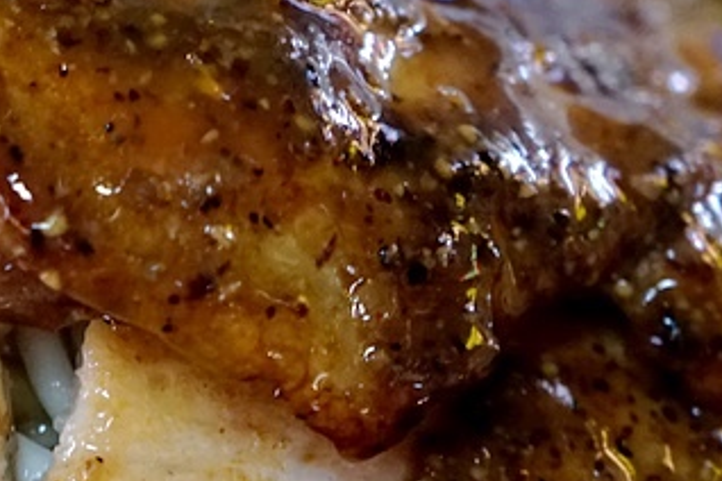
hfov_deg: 16.2
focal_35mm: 121
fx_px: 2419
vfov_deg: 11.4
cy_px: 210
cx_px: -182
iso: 1600
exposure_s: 1/15
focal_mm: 25
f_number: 4
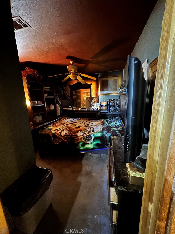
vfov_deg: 102.1
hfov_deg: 85.7
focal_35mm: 14
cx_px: 88
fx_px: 94
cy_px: 117
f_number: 2.2
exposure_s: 1/7
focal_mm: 2.22
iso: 1000
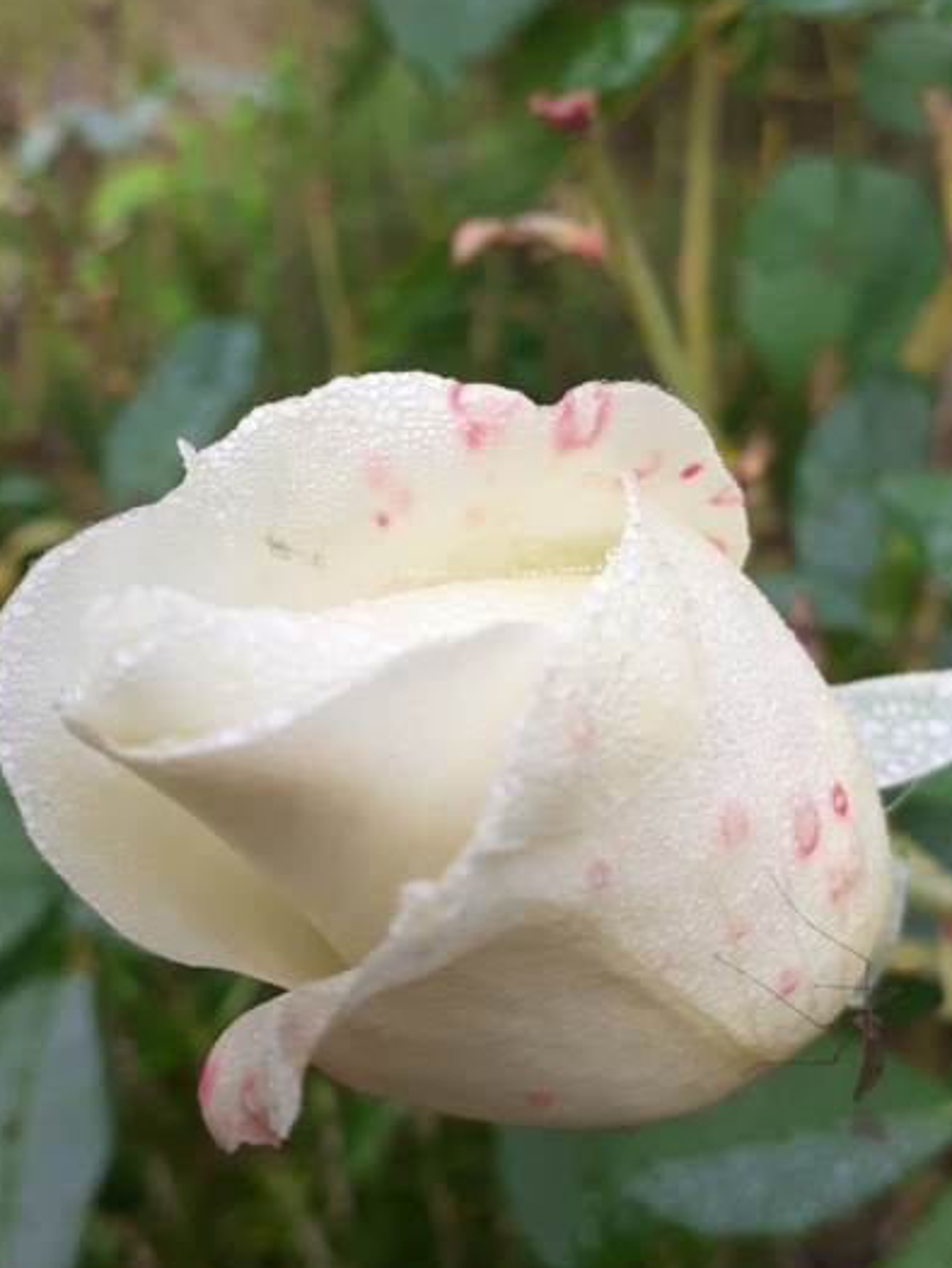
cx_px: 558
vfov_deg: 50.1
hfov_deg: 38.6
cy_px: 623
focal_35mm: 37
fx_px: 1356
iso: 40
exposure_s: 1/320
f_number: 1.9
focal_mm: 3.6
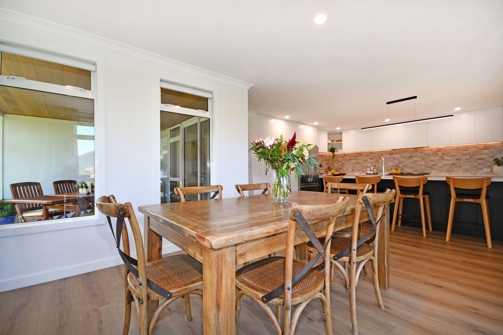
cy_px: 168
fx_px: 210
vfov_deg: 77.3
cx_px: 252
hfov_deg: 100.4
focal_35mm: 15
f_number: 4
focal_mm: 10
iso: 250
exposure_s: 1/60
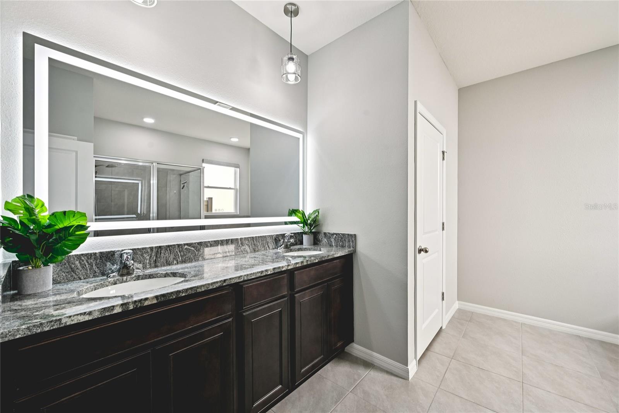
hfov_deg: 104.3
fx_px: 241
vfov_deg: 81.2
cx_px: 310
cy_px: 206
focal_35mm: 14
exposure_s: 1/80
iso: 400
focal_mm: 14
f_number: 8
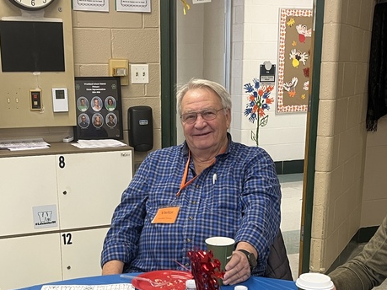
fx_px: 648
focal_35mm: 58
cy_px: 244
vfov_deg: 24.7
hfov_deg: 33.2
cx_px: 172
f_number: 1.6
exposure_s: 1/73
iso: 125
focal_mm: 5.1
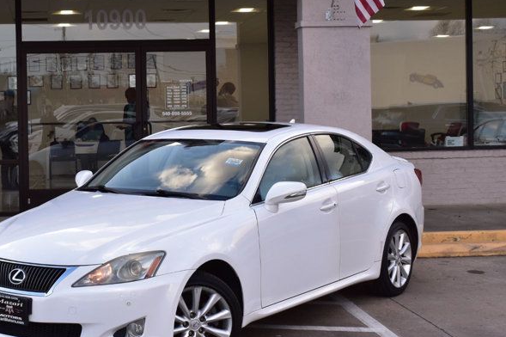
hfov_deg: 27.4
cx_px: 136
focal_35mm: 73
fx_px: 1025
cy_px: 137
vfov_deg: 18.6
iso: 400
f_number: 9
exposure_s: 1/125
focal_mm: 28
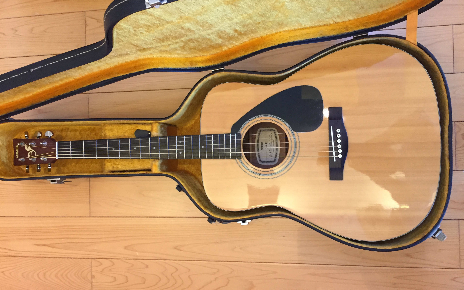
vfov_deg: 40.6
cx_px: 231
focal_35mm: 31
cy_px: 157
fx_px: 392
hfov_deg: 61.2
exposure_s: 1/30
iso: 160
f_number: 2.2
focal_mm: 4.15
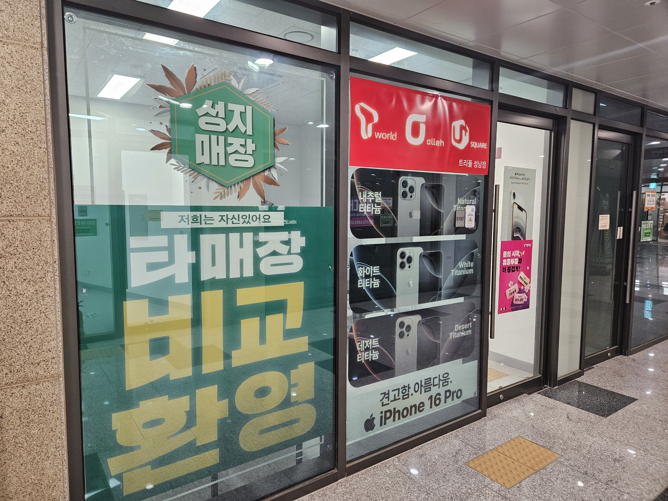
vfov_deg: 58.9
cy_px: 250
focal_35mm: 23
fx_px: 444
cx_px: 334
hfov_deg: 73.9
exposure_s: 1/120
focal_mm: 5.4
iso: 320
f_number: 1.8
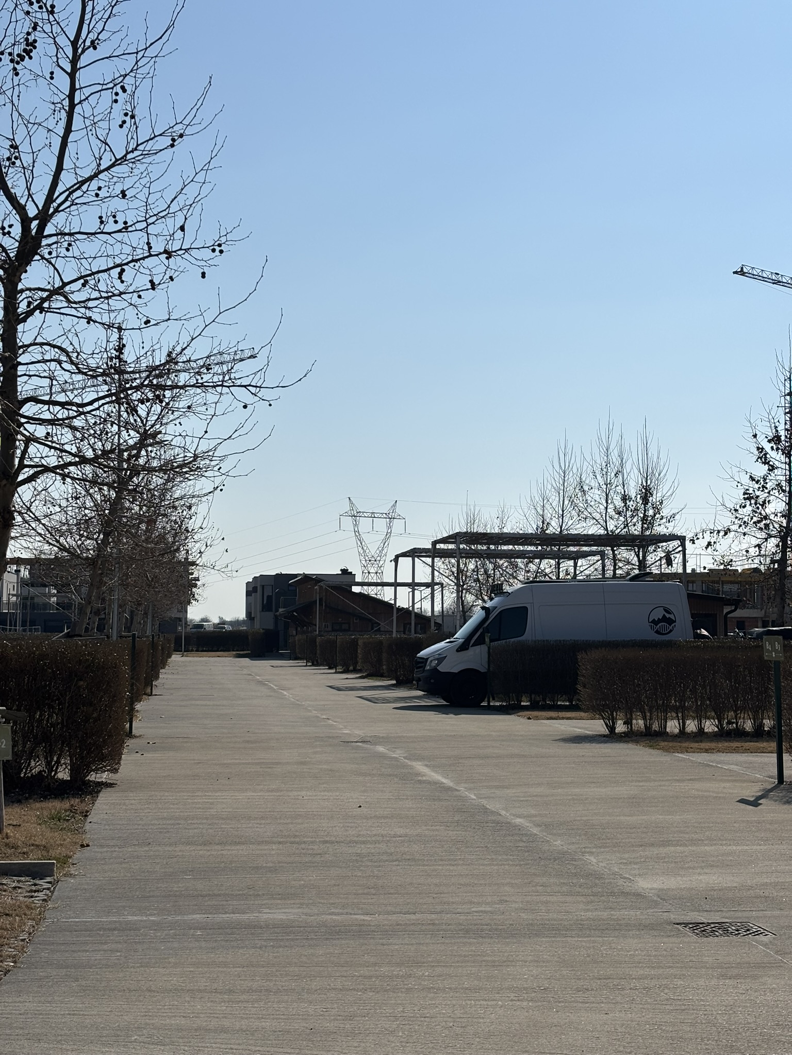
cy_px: 528
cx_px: 396
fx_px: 1586
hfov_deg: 28.0
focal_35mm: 52
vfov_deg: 36.8
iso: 25
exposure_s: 1/7692
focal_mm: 5.96
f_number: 1.6
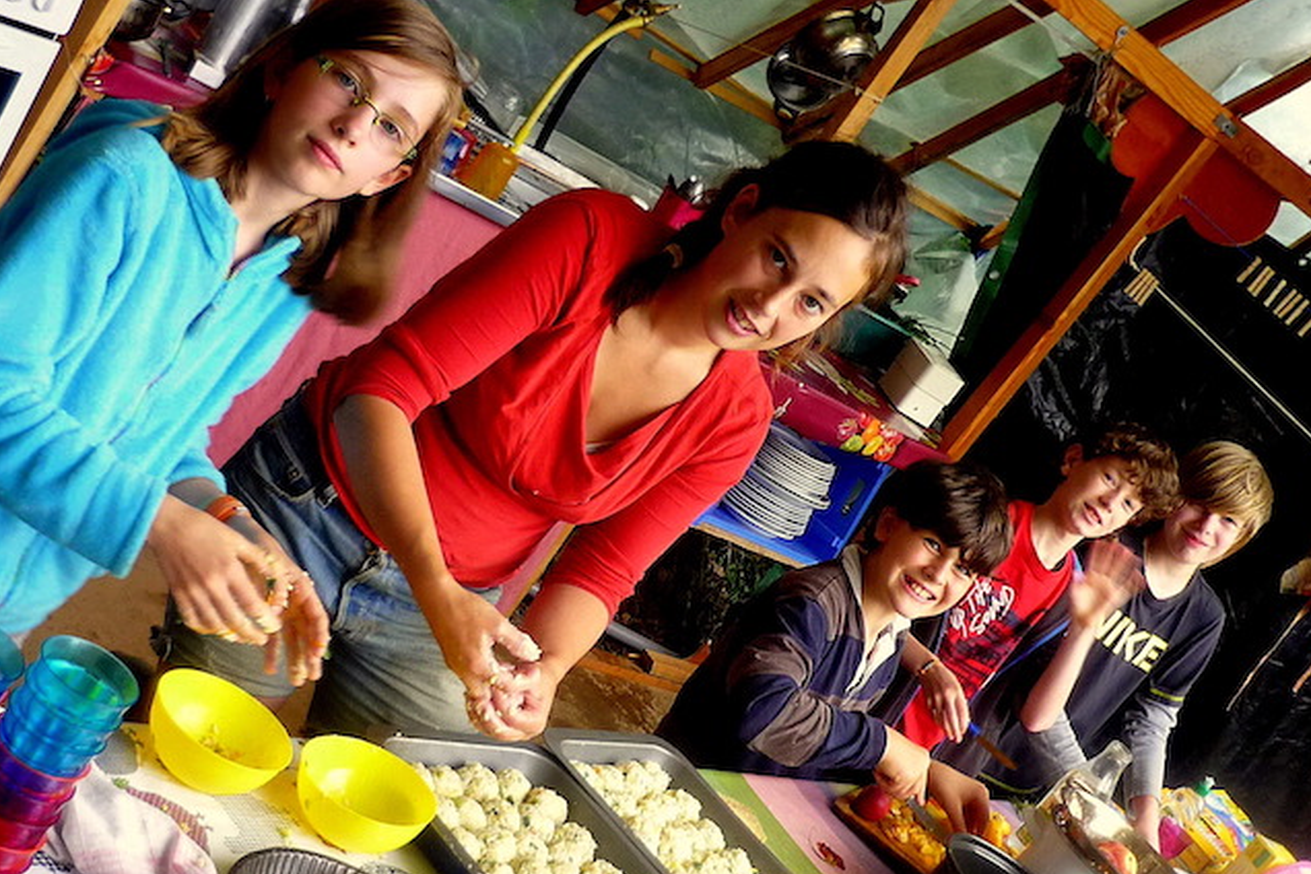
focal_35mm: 54
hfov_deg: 36.9
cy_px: 668
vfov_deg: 24.7
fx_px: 1966
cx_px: 684
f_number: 2.8
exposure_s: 1/30
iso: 125
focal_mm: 5.5
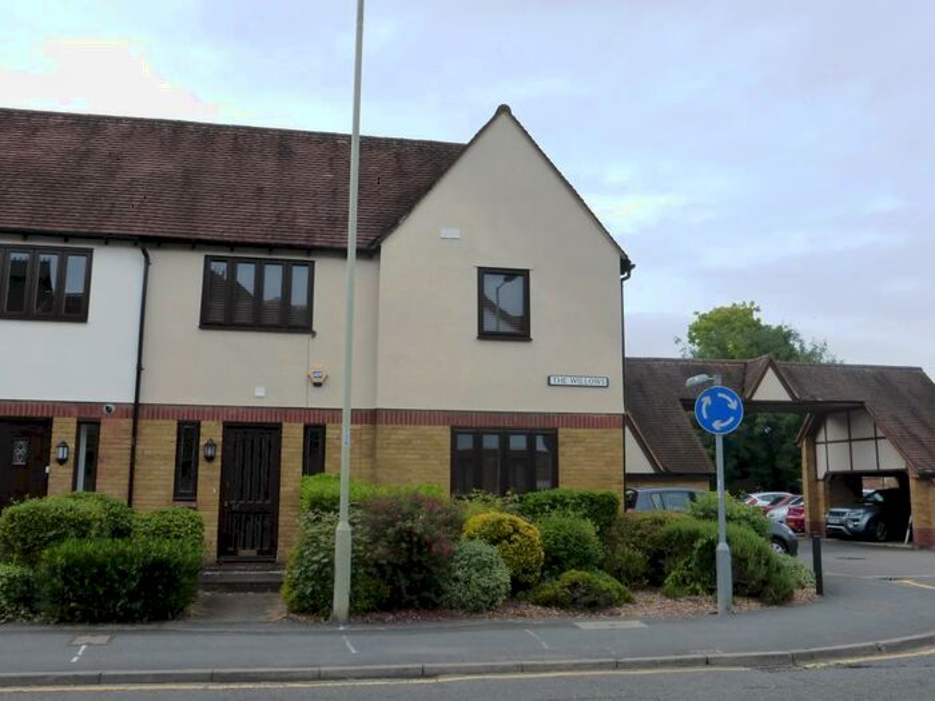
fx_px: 837
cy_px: 350
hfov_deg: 58.4
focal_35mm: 31
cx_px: 468
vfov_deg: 45.4
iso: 160
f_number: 4
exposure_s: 1/400
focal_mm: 5.4
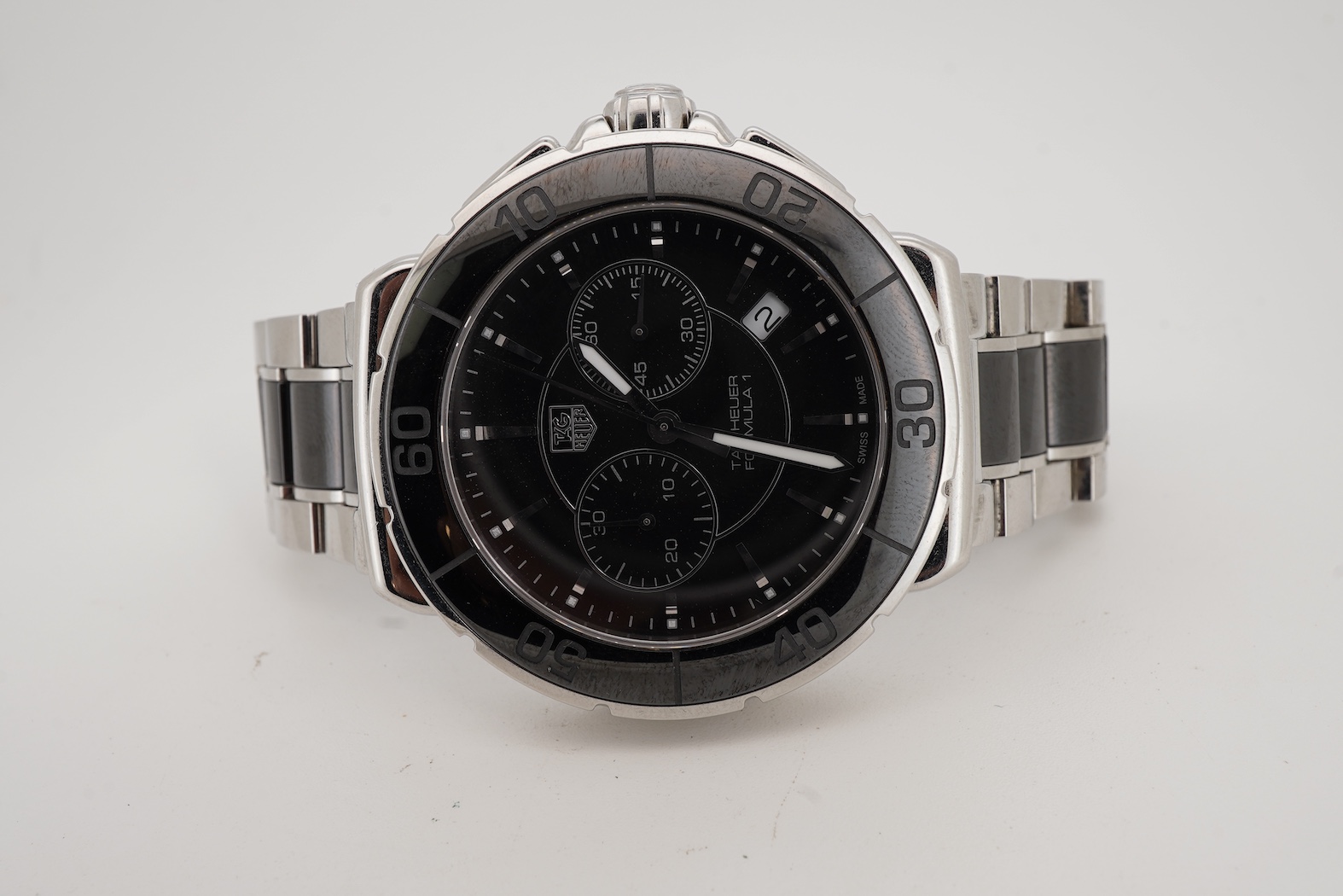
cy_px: 448
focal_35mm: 45
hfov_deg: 43.6
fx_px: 1679
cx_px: 672
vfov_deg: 29.9
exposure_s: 1/160
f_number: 22
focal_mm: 30
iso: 160
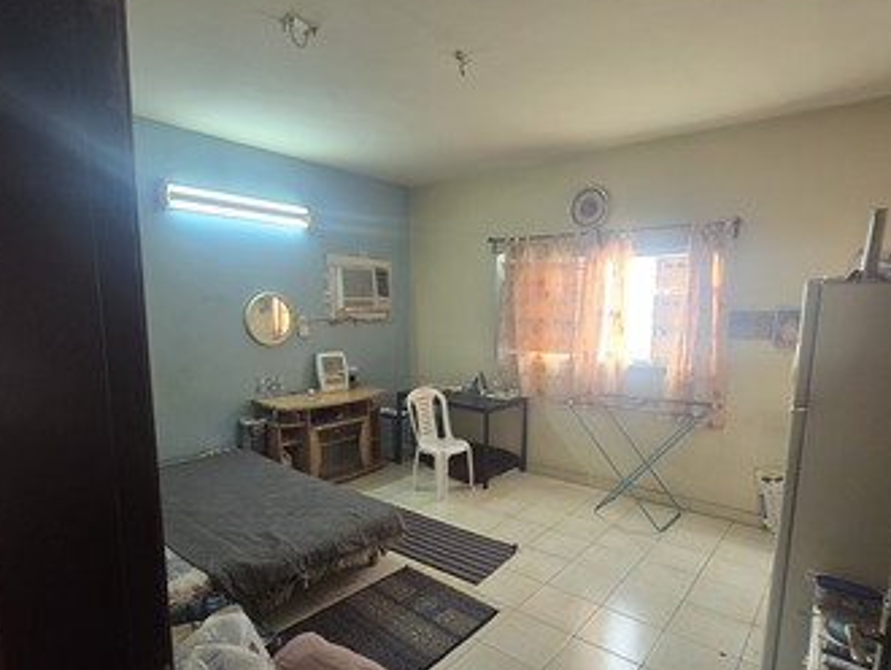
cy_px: 380
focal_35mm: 18
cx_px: 447
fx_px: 464
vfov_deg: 71.3
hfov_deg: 87.7
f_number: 2.2
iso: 200
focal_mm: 2.2
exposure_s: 1/60
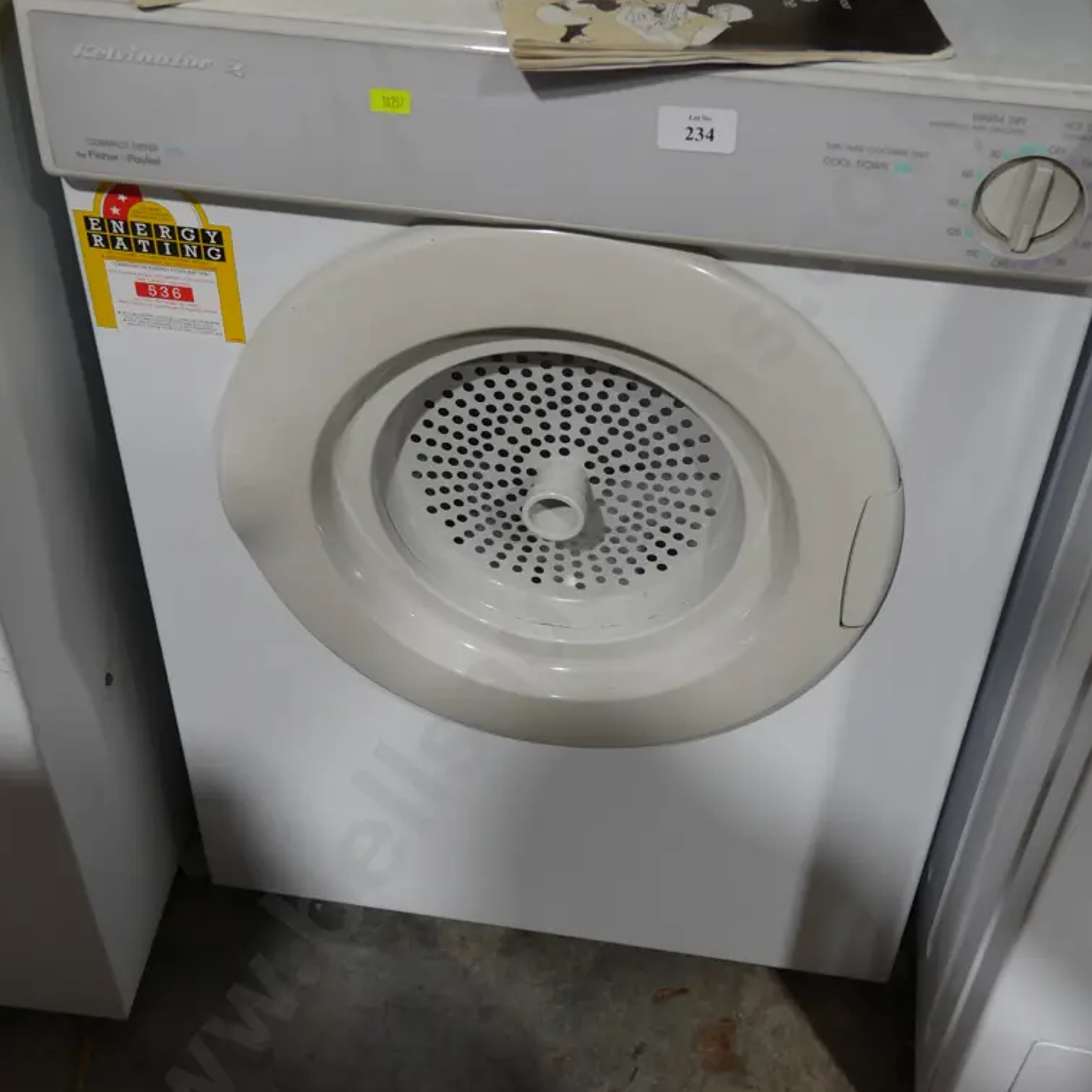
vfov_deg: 35.3
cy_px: 622
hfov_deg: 35.4
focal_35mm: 48
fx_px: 1713
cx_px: 545
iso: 320
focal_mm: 20
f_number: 4.4
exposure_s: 1/60
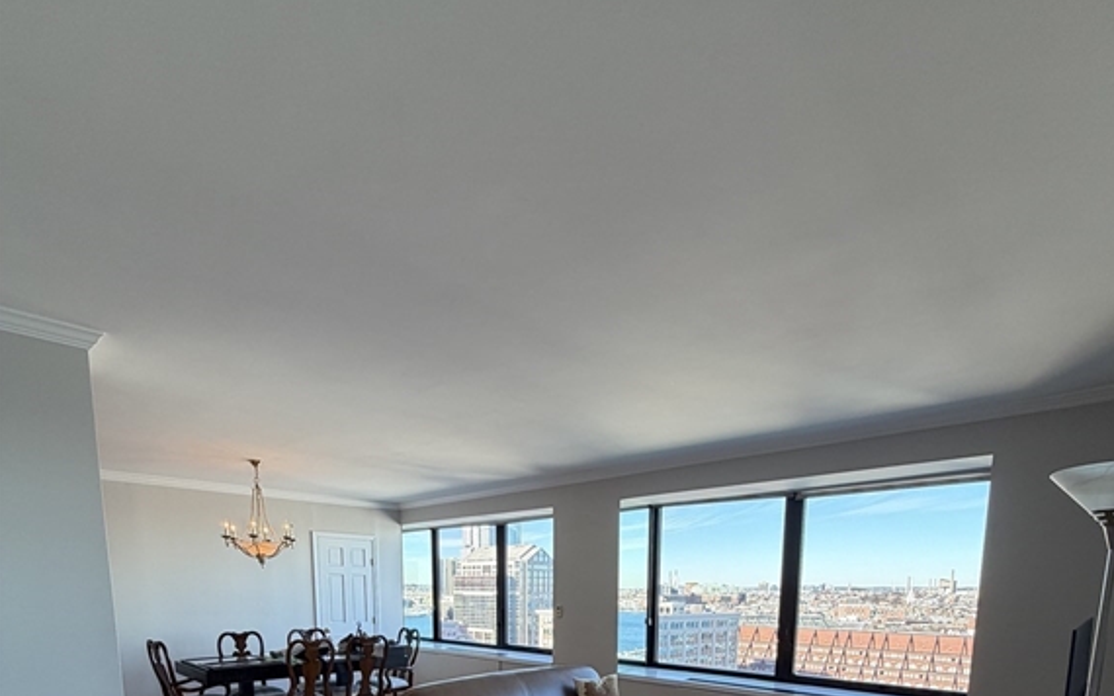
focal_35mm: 20
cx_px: 559
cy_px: 678
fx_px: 607
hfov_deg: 85.1
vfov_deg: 49.8
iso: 80
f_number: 2.2
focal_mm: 2.22
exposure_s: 1/121
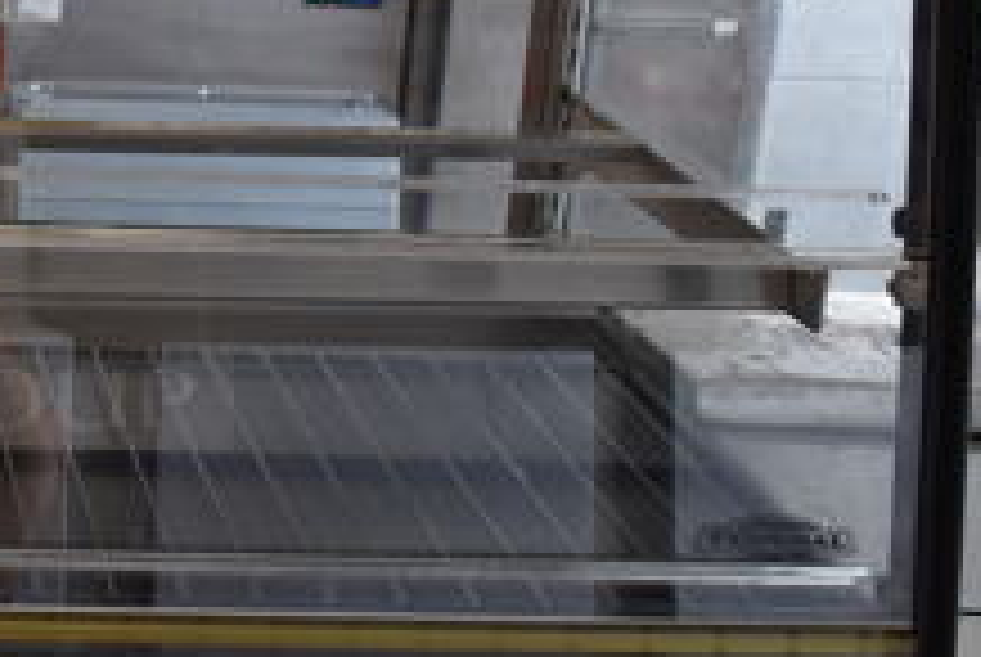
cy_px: 212
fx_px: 2292
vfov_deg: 16.3
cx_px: -266
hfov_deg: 21.9
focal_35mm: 84
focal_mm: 20
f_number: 3.5
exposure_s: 1/125
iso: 900
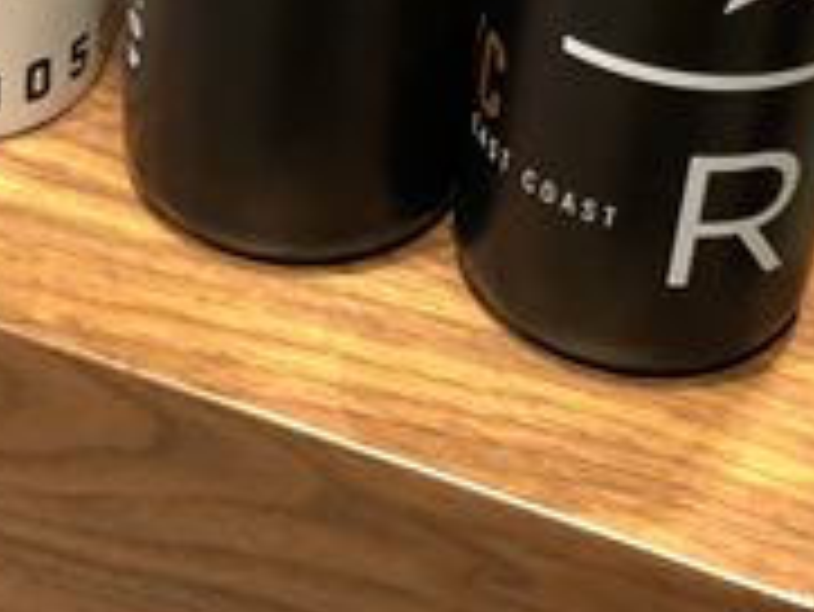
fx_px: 2330
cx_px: 436
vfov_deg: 14.5
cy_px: -94
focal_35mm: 99
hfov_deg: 19.8
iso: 50
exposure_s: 1/16
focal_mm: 4
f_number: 1.8
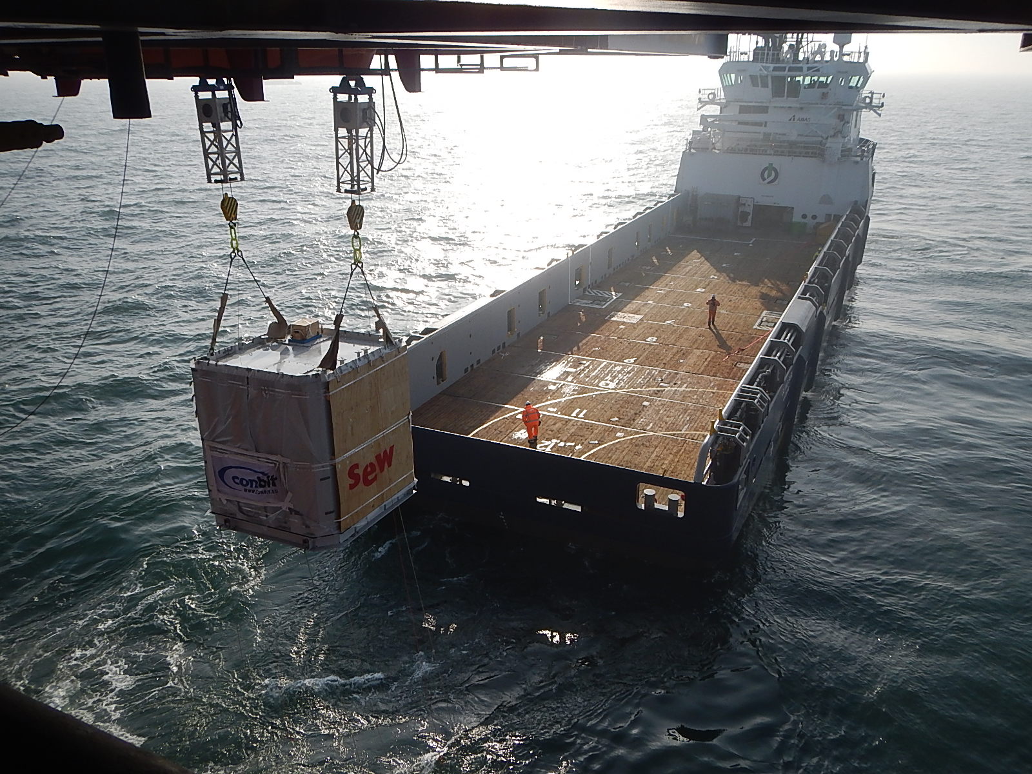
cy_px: 387
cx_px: 516
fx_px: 835
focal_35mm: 28
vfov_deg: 49.7
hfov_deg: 63.4
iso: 125
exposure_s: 1/1500
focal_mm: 5
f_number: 3.9
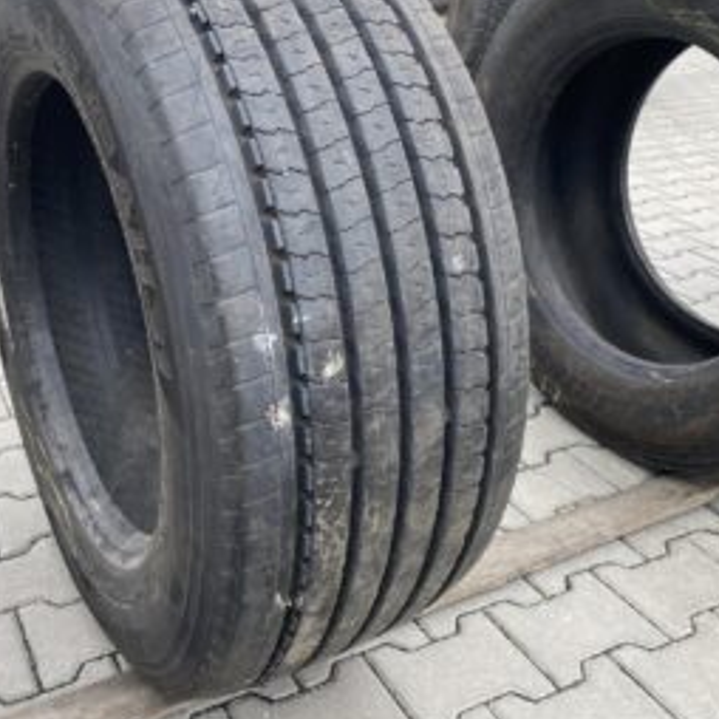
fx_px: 916
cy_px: 304
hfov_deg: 42.7
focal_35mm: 39
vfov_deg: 42.7
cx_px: 300
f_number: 1.8
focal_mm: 4.25
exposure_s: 1/299
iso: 32
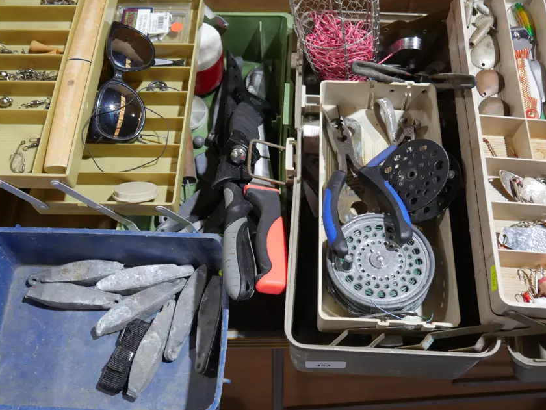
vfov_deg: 36.9
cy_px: 201
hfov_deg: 47.8
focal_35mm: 39
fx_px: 616
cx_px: 271
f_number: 3.6
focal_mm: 16
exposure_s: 1/60
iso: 400
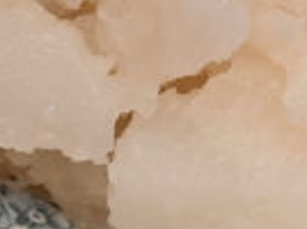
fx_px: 1372
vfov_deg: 9.1
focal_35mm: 155
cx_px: 213
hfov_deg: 12.7
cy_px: -202
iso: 102
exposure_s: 1/24
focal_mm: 4.44
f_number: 1.8
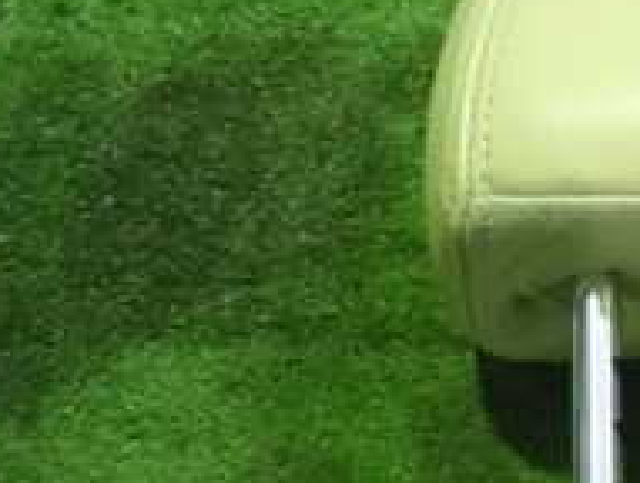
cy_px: 332
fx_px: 1741
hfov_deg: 18.8
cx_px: 908
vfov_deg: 15.7
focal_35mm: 94
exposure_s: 1/80
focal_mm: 5.4
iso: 2000
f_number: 2.3
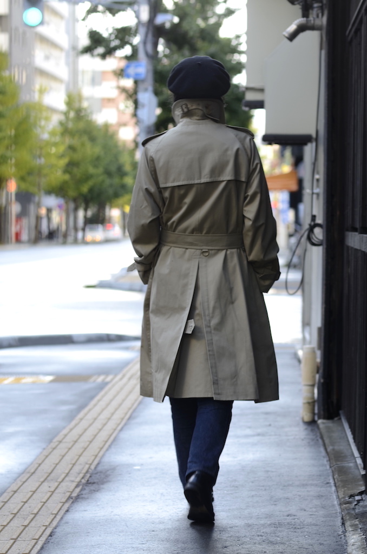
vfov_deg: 16.1
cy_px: 277
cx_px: 184
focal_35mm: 128
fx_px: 1959
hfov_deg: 10.7
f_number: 1.8
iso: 125
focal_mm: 85
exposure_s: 1/100
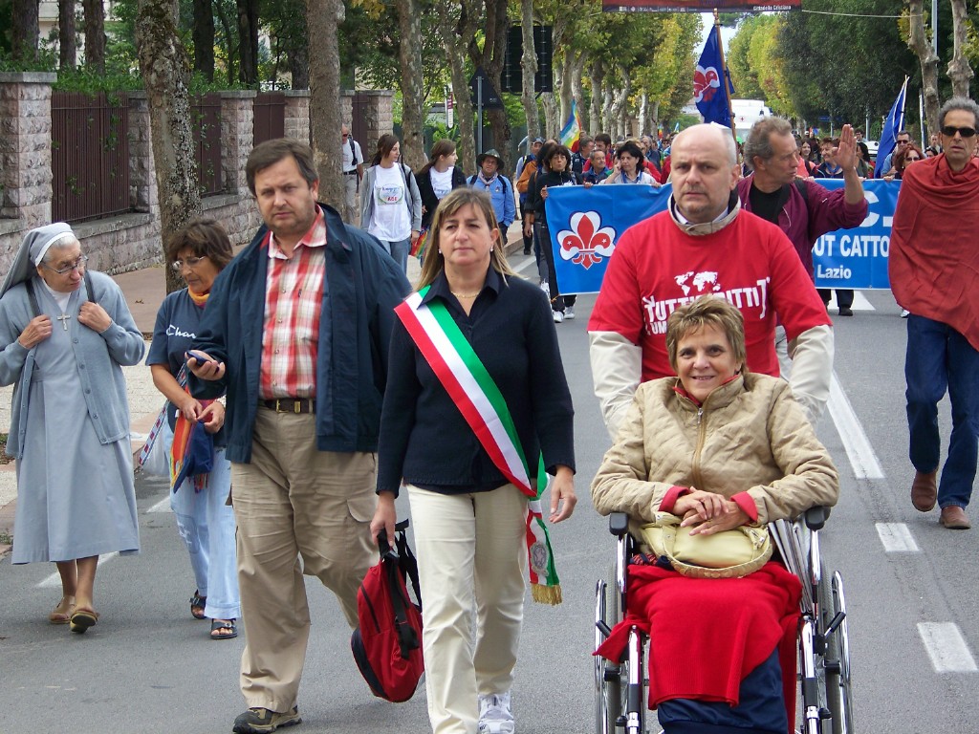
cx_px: 490
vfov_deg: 11.8
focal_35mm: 126
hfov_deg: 15.6
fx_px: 3563
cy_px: 367
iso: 64
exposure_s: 1/160
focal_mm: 21.1
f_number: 3.2
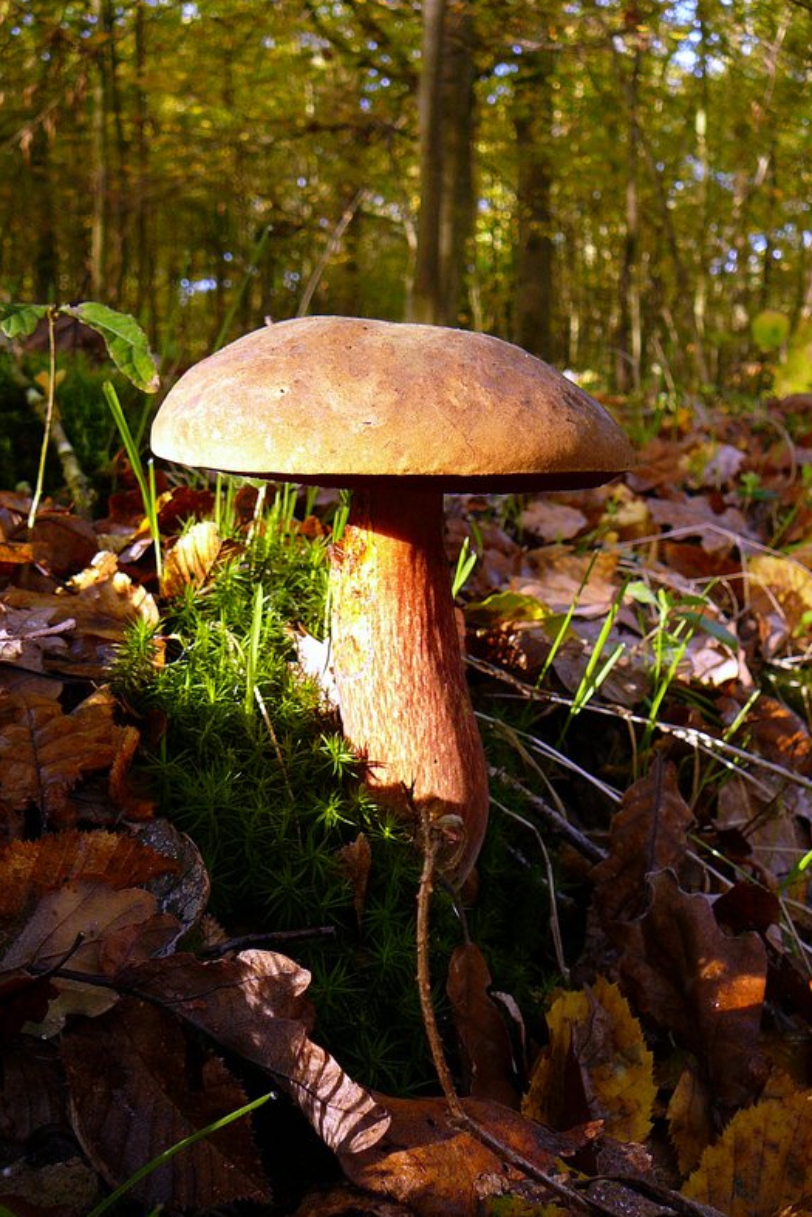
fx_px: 1251
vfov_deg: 51.9
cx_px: 376
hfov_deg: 35.9
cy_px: 611
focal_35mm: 37
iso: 100
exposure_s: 1/50
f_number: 2.8
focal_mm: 5.2
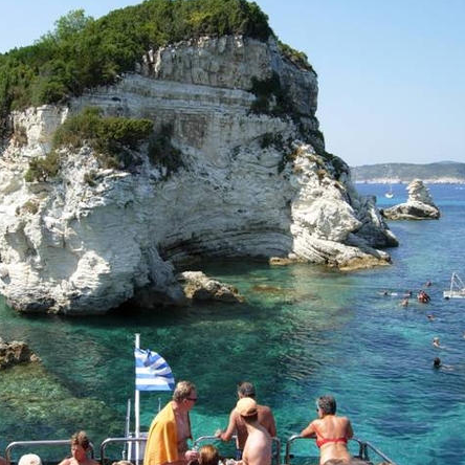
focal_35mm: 43
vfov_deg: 39.2
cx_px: 203
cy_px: 232
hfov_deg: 39.1
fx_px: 654
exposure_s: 1/264
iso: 50
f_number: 5.4
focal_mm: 7.5
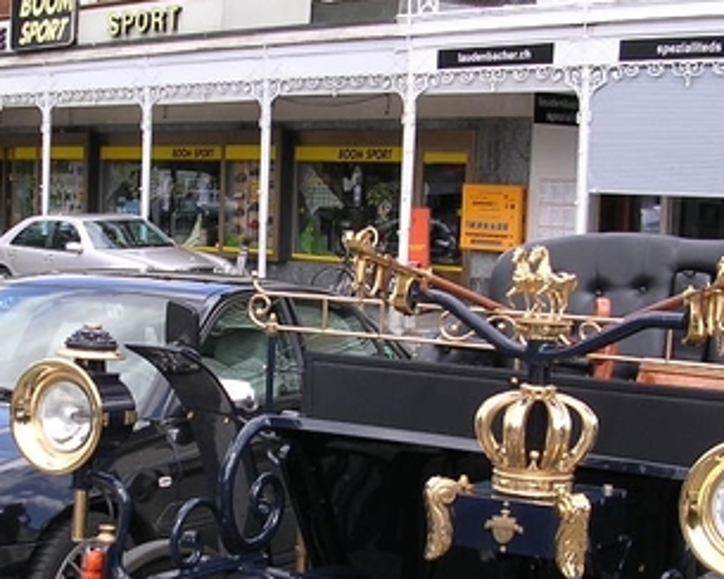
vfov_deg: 20.9
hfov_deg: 25.9
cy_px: 373
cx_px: 247
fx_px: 1564
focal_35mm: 73
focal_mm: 5.8
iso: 100
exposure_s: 1/308
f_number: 2.8
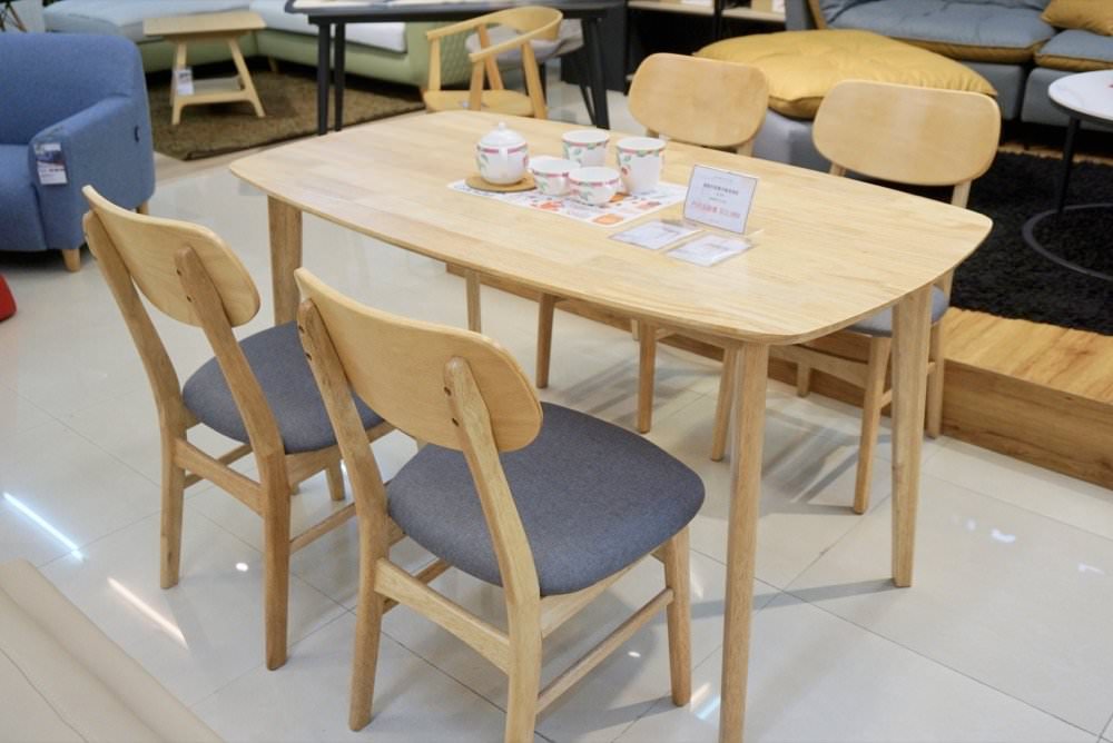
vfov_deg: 38.4
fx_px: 1067
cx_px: 556
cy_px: 372
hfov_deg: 55.1
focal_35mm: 34
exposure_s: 1/160
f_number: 4
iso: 800
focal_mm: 23
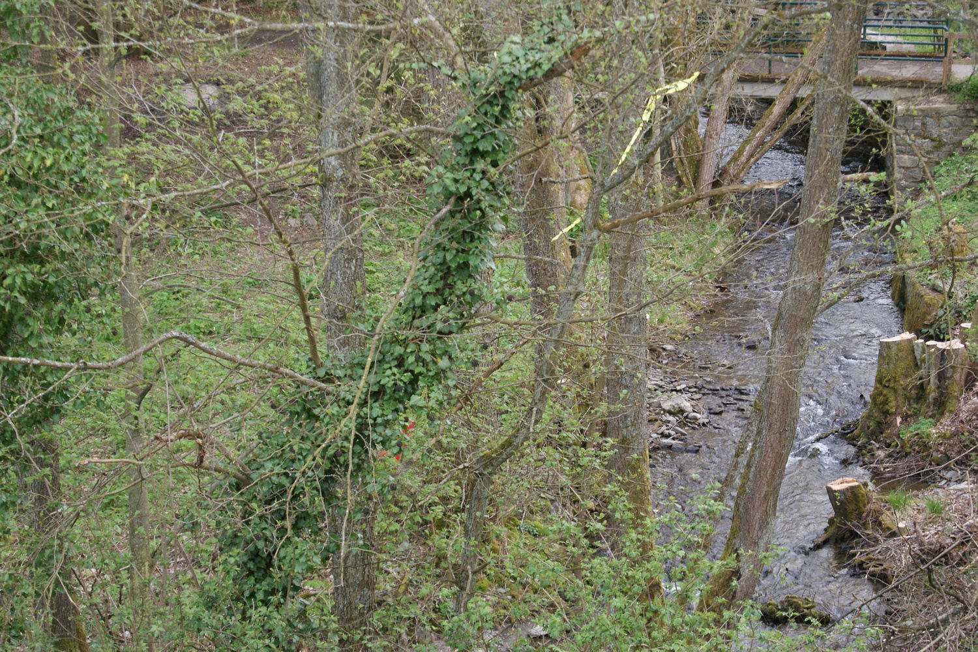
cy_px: 326
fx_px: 2241
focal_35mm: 82
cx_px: 489
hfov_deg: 24.6
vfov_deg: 16.6
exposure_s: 1/100
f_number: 5.6
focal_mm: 55
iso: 400
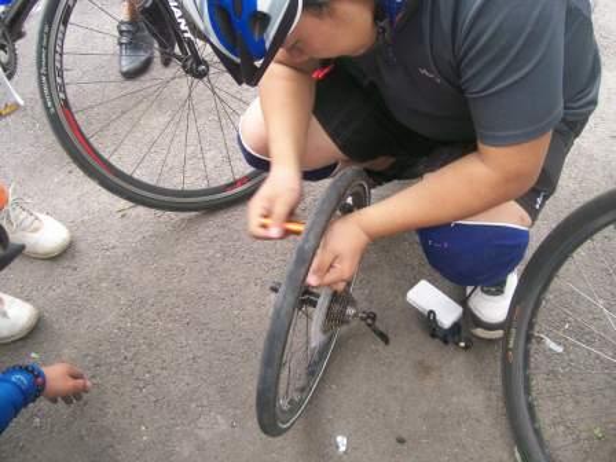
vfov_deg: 40.7
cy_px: 231
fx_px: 623
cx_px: 308
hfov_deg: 52.6
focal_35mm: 35
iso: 200
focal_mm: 5.8
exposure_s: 1/79.9
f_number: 2.8
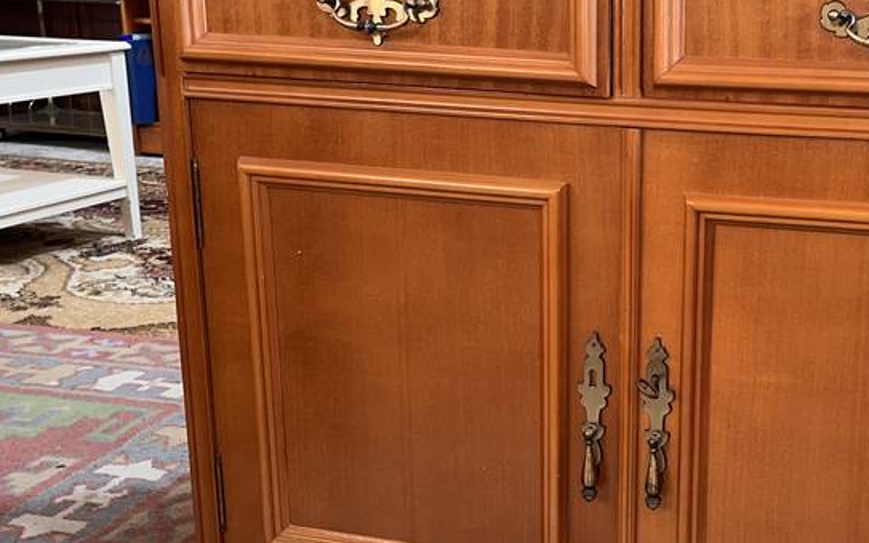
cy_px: 276
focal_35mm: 52
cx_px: 650
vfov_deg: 24.9
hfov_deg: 37.9
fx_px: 1231
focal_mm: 5.1
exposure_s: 1/21
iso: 50
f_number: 1.6
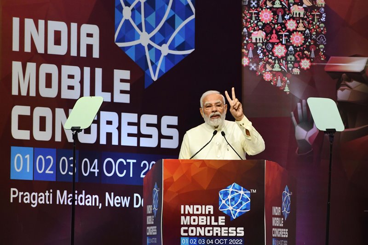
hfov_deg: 10.3
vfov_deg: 6.9
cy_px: 122
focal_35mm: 200
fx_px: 2044
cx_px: 184
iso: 800
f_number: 4.5
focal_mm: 200
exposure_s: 1/320
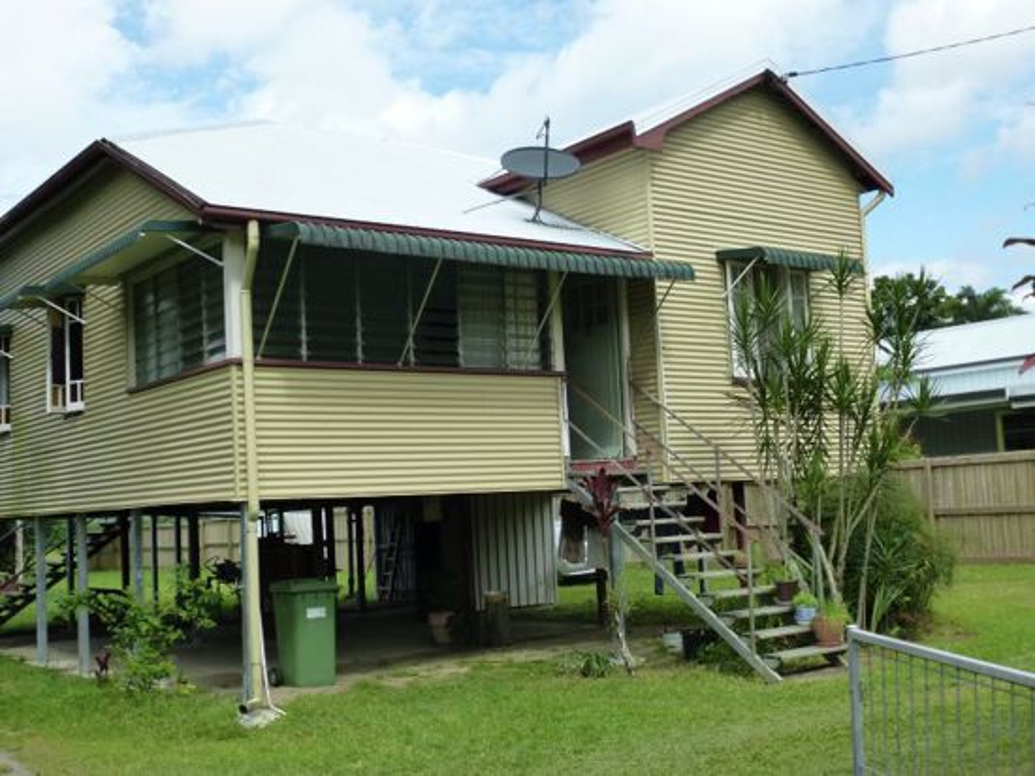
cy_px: 388
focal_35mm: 41
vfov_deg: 35.1
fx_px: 1225
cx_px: 518
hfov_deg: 45.8
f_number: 3.9
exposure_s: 1/500
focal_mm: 7.4
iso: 160
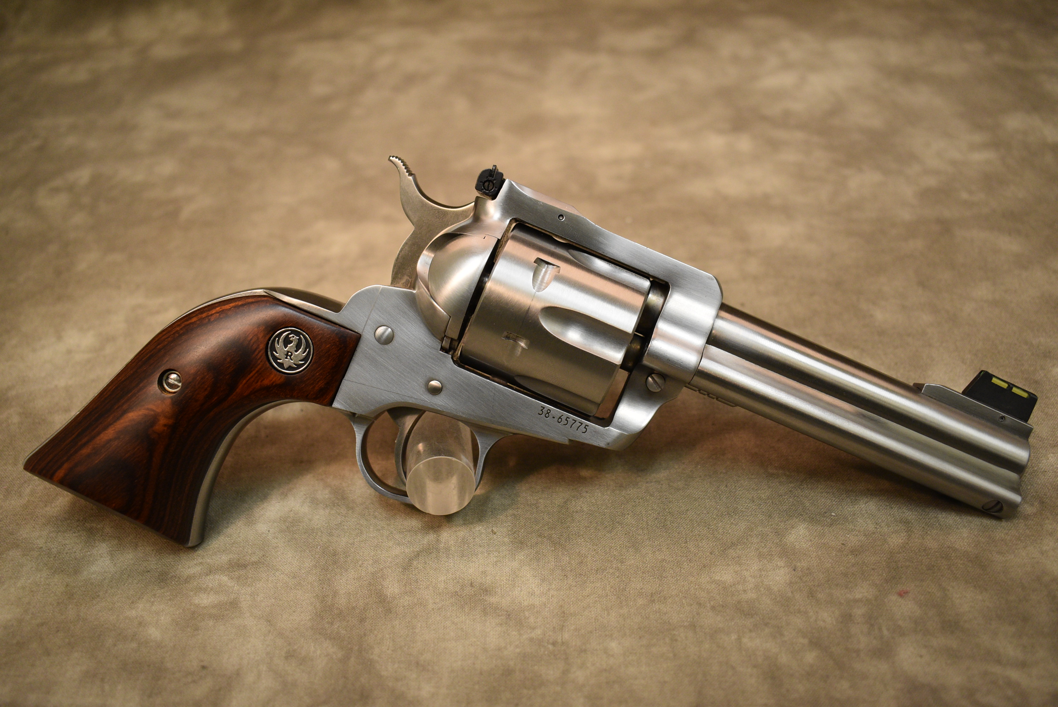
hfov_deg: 55.1
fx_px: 1015
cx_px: 529
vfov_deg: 38.4
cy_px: 354
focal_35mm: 34
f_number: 3.8
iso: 900
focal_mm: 23
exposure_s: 1/125
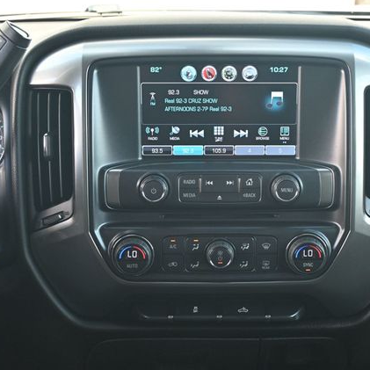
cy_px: 185
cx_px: 215
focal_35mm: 63
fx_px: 761
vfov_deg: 27.3
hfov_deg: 27.3
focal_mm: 32.5
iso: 640
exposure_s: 1/125
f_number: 5
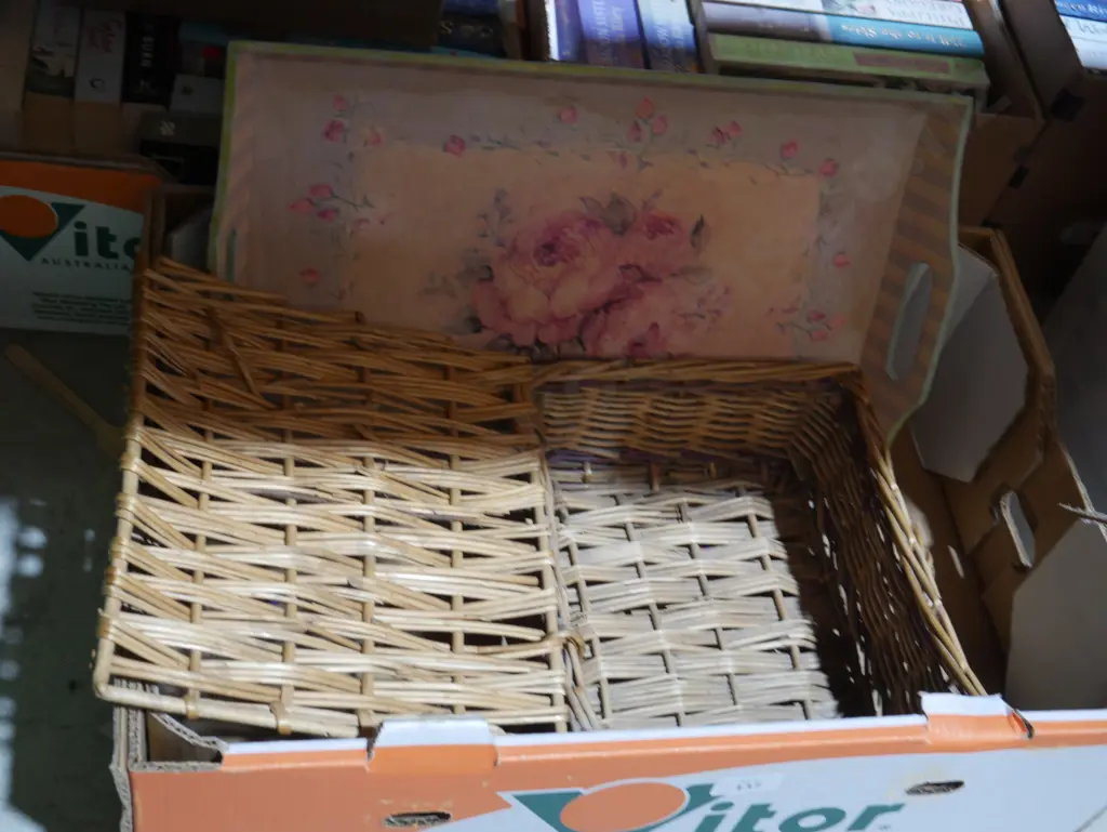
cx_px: 554
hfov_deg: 41.2
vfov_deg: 31.5
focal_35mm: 46
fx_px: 1472
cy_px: 416
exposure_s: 1/60
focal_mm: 23
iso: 800
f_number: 5.1
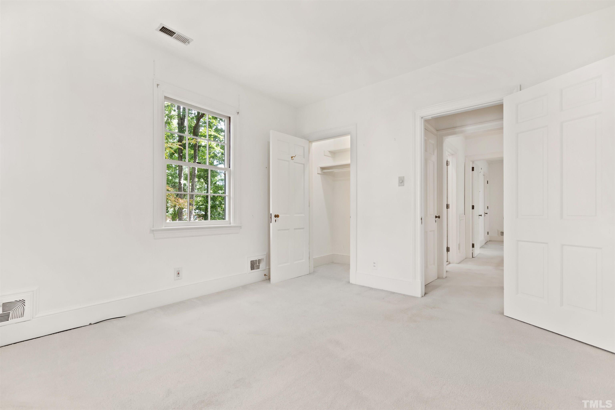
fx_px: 256
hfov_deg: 100.4
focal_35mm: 15
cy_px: 205
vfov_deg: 77.3
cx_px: 308
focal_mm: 10
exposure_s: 1/3
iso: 100
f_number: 8
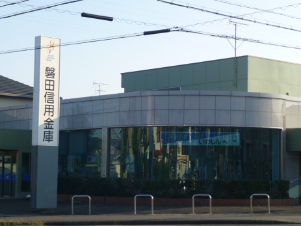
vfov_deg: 17.8
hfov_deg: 23.5
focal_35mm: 83
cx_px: 192
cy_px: 107
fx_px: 722
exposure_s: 1/320
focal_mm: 10.7
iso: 100
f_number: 4.3
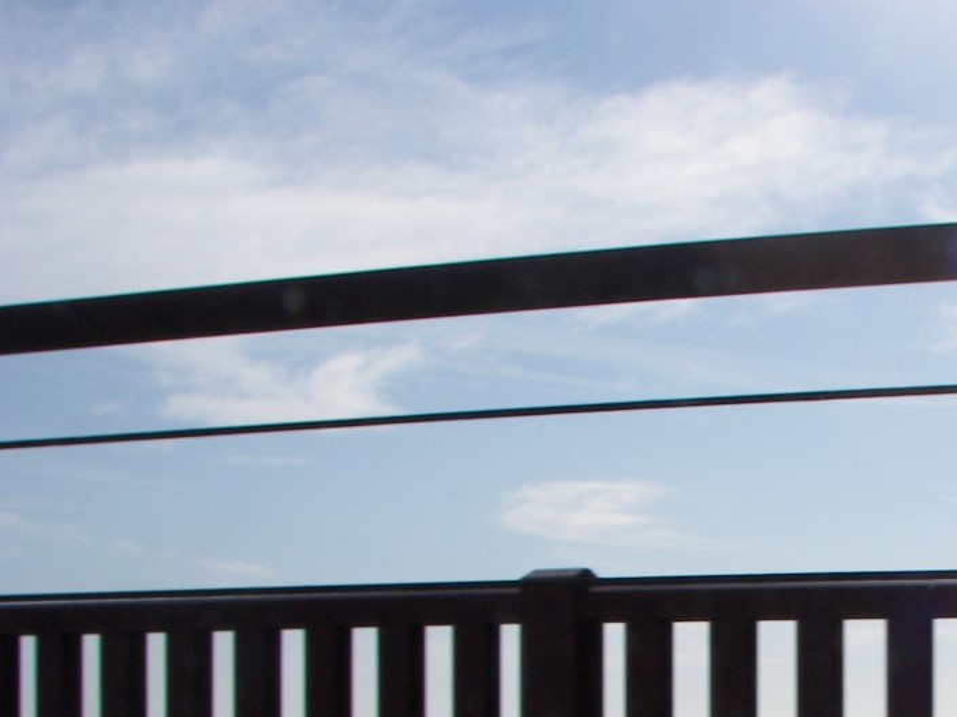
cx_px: 916
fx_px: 2045
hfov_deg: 25.3
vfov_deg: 19.4
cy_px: 683
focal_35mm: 74
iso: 64
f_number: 5.6
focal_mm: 6
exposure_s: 1/1000
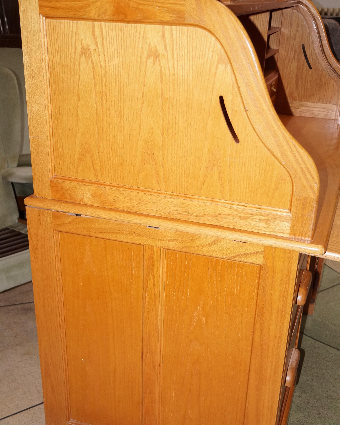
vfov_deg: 41.0
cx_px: 171
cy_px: 252
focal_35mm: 45
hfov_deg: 33.4
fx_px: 566
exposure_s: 1/160
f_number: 4
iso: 800
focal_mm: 26
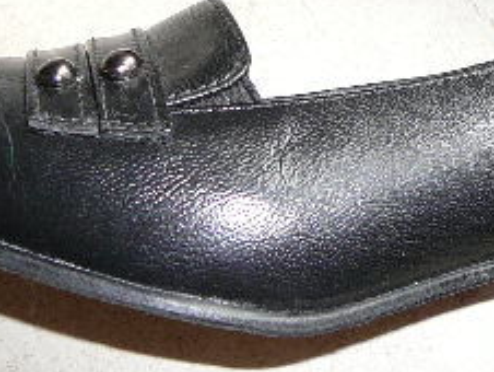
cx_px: 479
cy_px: -46
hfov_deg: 19.3
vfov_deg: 14.6
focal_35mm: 99
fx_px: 1414
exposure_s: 1/30
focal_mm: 5.2
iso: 100
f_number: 2.8
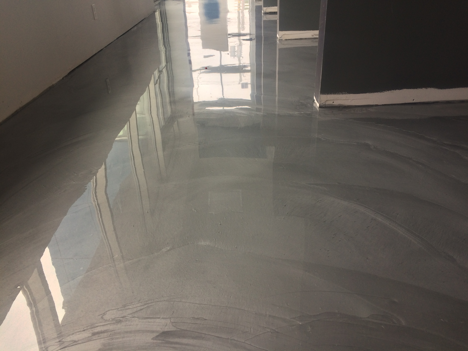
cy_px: 176
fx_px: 392
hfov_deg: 61.7
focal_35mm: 29
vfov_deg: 48.2
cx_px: 234
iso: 40
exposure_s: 1/60
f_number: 2.2
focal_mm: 4.15
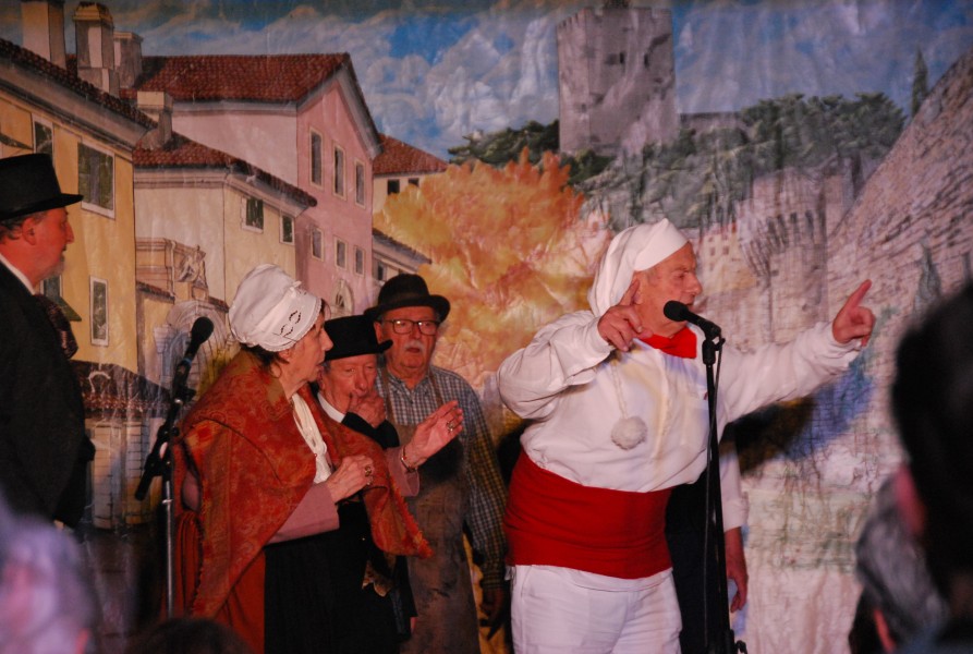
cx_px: 486
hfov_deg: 14.4
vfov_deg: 9.7
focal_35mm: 142
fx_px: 3860
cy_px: 327
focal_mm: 95
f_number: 5.3
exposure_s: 1/100
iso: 1600
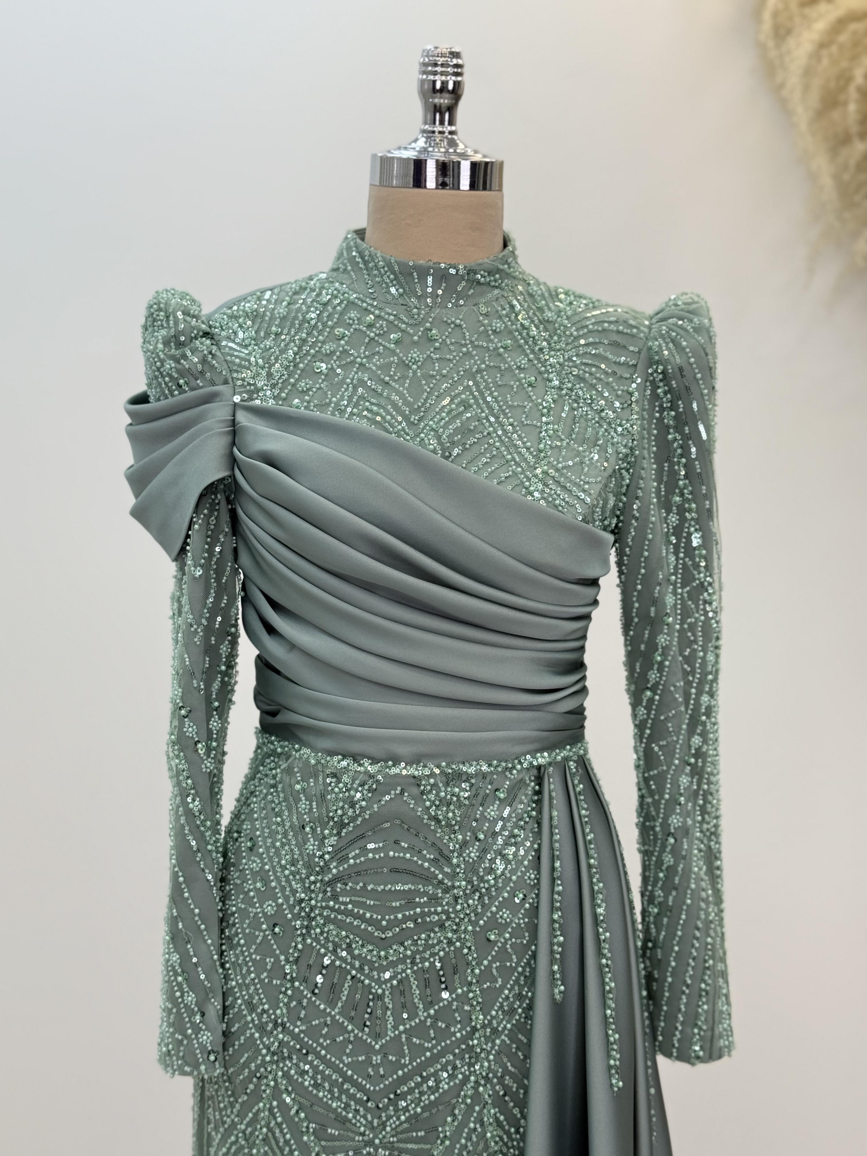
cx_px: 434
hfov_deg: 30.3
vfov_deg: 39.7
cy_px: 578
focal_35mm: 48
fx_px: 1603
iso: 80
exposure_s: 1/693
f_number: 1.78
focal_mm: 6.76
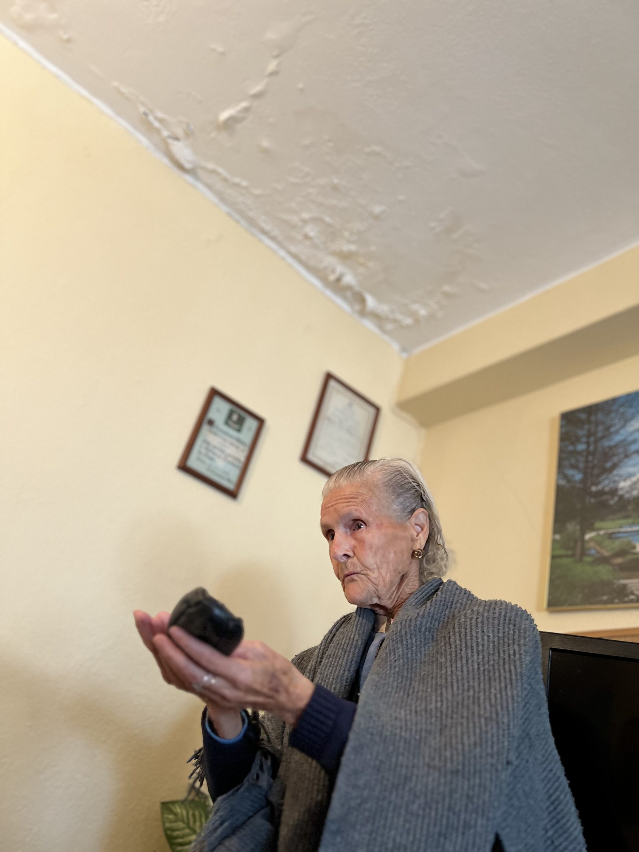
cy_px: 426
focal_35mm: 26
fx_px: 640
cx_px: 320
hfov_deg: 53.1
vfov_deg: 67.3
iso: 320
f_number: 1.5
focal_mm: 5.7
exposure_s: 1/50
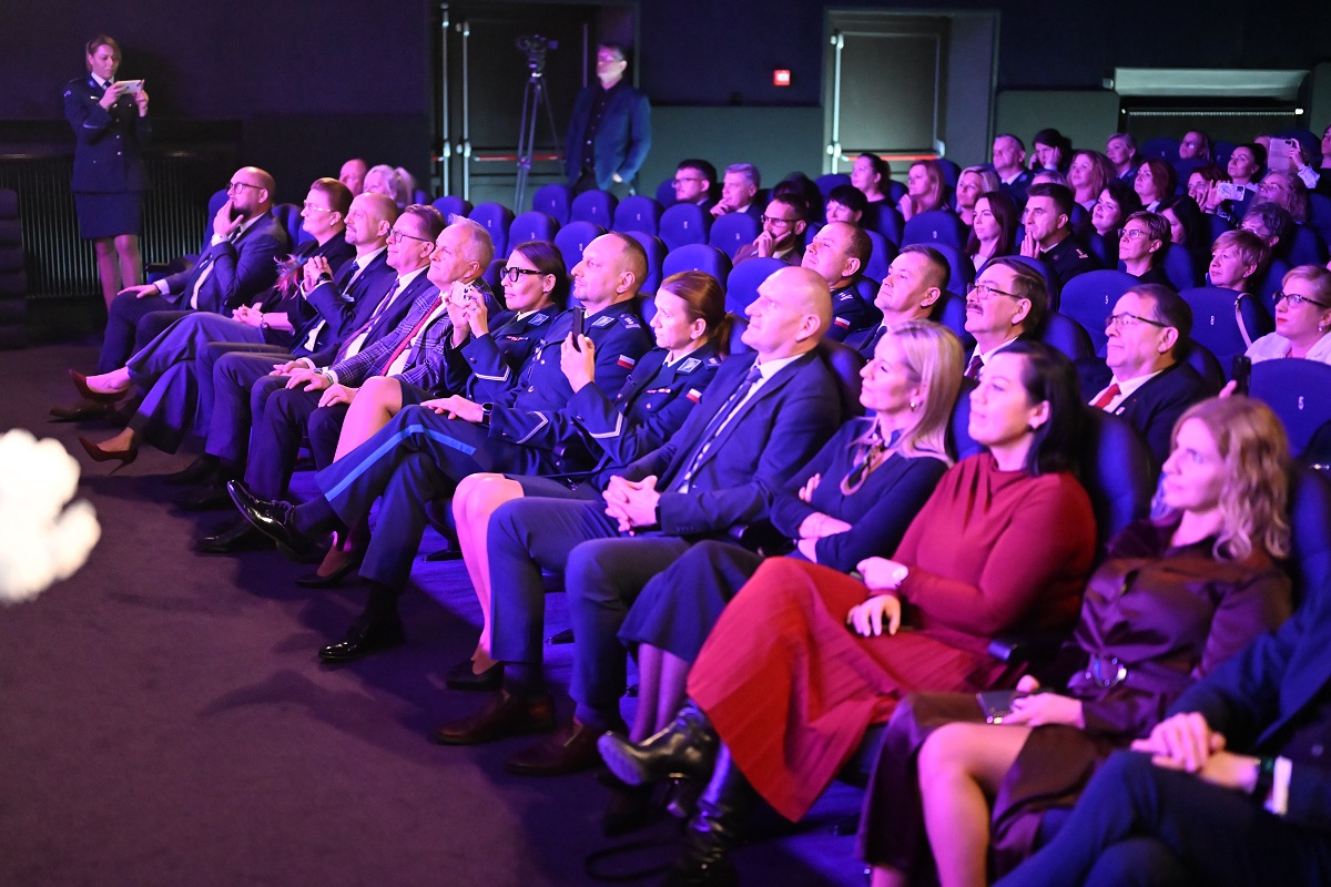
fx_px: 1848
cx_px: 666
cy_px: 444
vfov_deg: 27.0
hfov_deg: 39.6
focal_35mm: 50
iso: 12800
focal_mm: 50
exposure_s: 1/50
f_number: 1.8
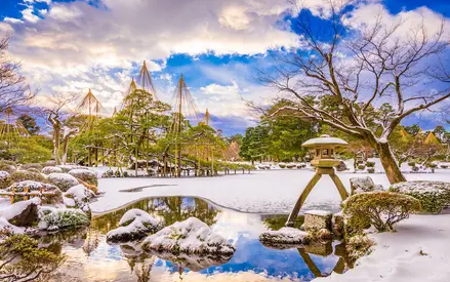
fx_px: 295
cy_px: 158
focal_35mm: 24
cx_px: 221
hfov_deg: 74.8
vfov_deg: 51.0
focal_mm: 22
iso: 64
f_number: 16
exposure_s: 1/10
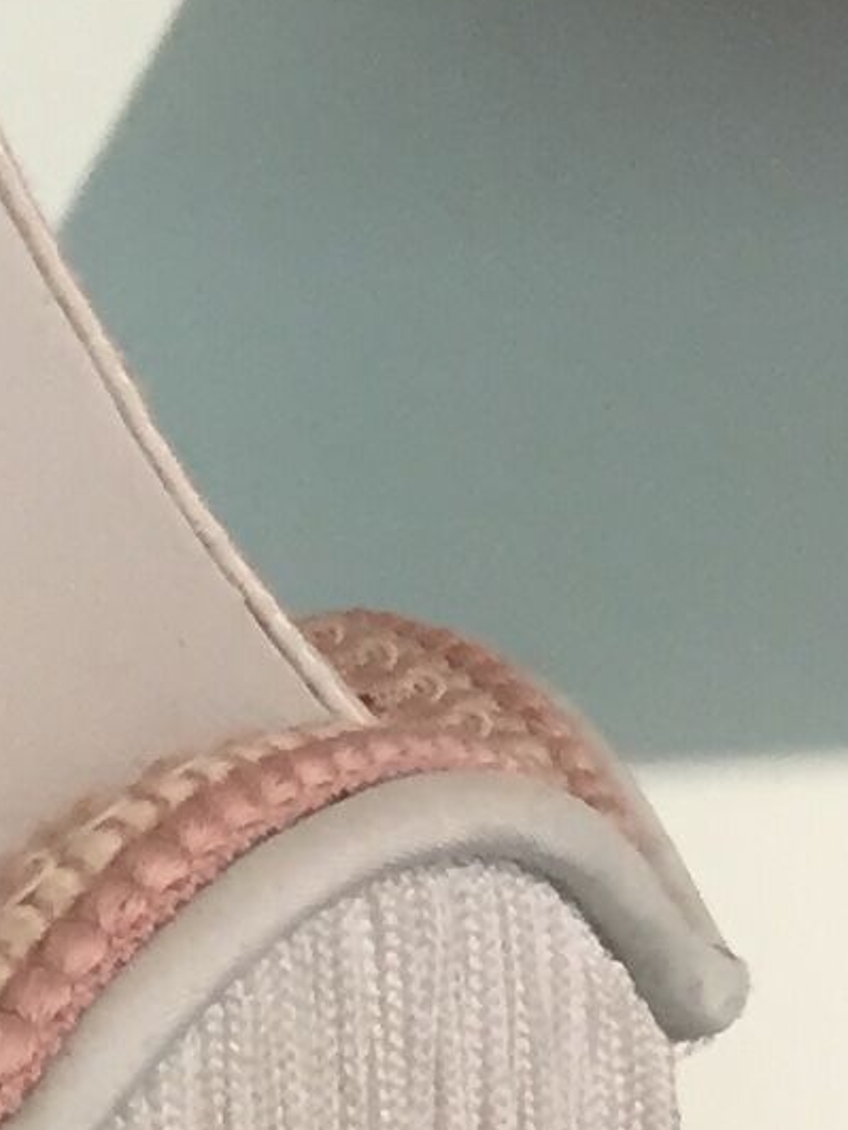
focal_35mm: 178
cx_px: -1218
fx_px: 5814
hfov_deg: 7.7
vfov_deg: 11.0
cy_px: 1073
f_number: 2.2
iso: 125
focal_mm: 4.15
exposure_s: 1/33
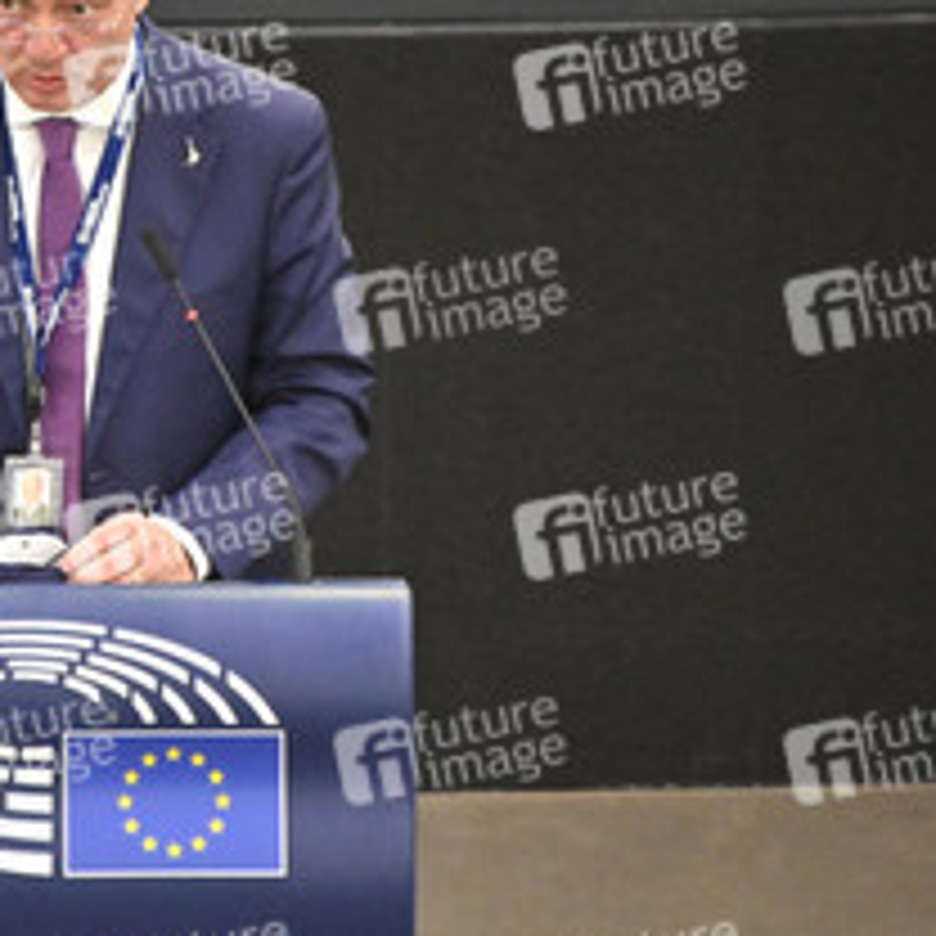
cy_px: 414
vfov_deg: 1.9
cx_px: 58
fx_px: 28083
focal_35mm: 918
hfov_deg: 1.9
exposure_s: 1/400
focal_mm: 500
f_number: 6.3
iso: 6400
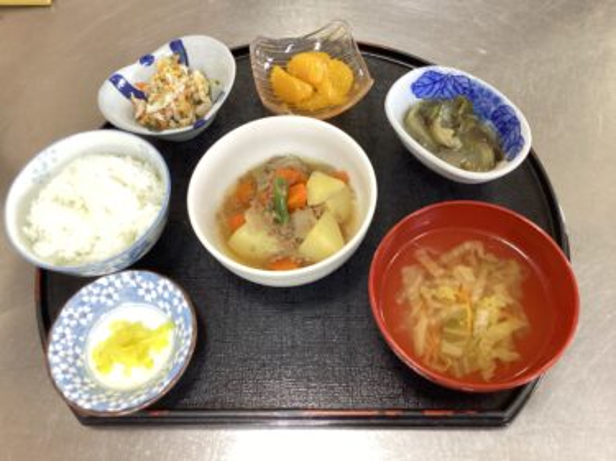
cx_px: 308
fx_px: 551
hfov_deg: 58.4
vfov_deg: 45.4
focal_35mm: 31
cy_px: 230
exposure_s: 1/40
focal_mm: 3.3
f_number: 2.4
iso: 400
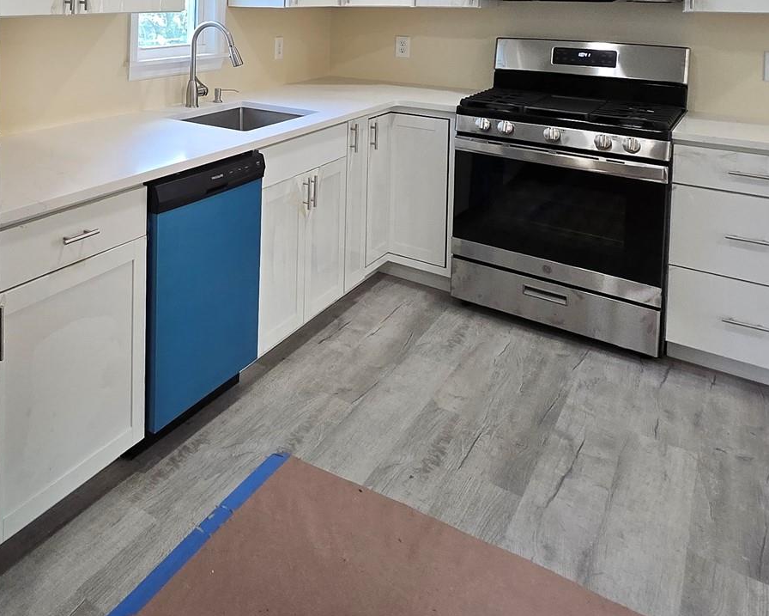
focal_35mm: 29
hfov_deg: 54.2
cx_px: 105
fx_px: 660
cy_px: 27
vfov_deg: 44.0
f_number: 2.2
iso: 125
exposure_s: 1/60
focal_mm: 1.7
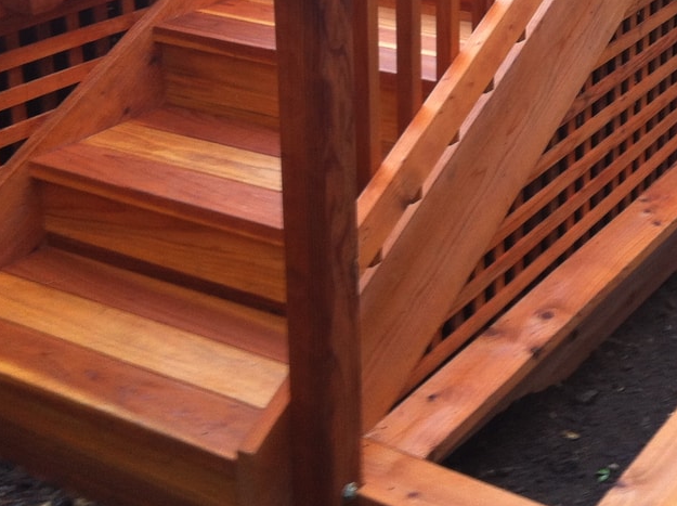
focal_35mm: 75
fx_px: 1465
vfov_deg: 19.0
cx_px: 563
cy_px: -9
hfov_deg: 25.5
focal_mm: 3.85
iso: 80
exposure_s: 1/17
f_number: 2.8
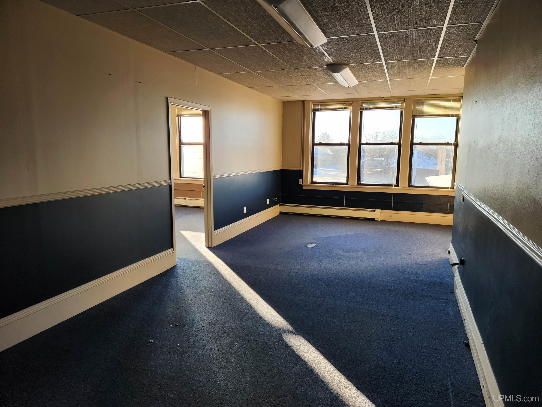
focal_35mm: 23
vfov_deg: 58.9
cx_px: 271
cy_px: 204
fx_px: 360
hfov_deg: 73.9
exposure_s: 1/180
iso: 64
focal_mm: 5.4
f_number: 1.8
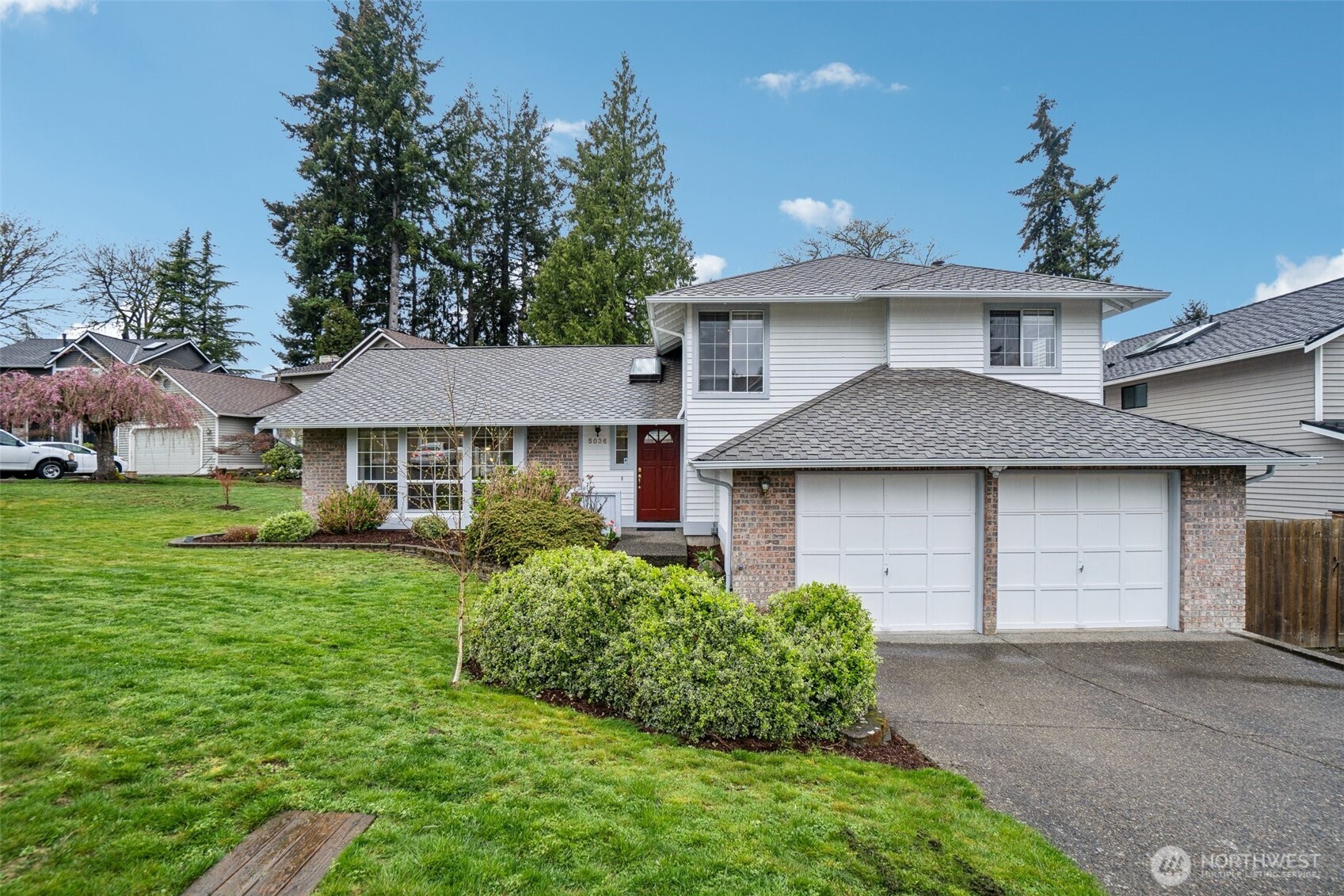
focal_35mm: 16
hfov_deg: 95.0
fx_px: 616
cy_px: 448
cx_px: 672
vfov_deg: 72.0
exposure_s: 1/60
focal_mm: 11
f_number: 8
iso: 100
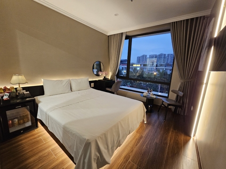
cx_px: 113
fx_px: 85
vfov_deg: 89.9
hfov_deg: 106.2
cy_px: 84
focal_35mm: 13
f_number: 2.2
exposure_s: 1/40
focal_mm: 2.2
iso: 400
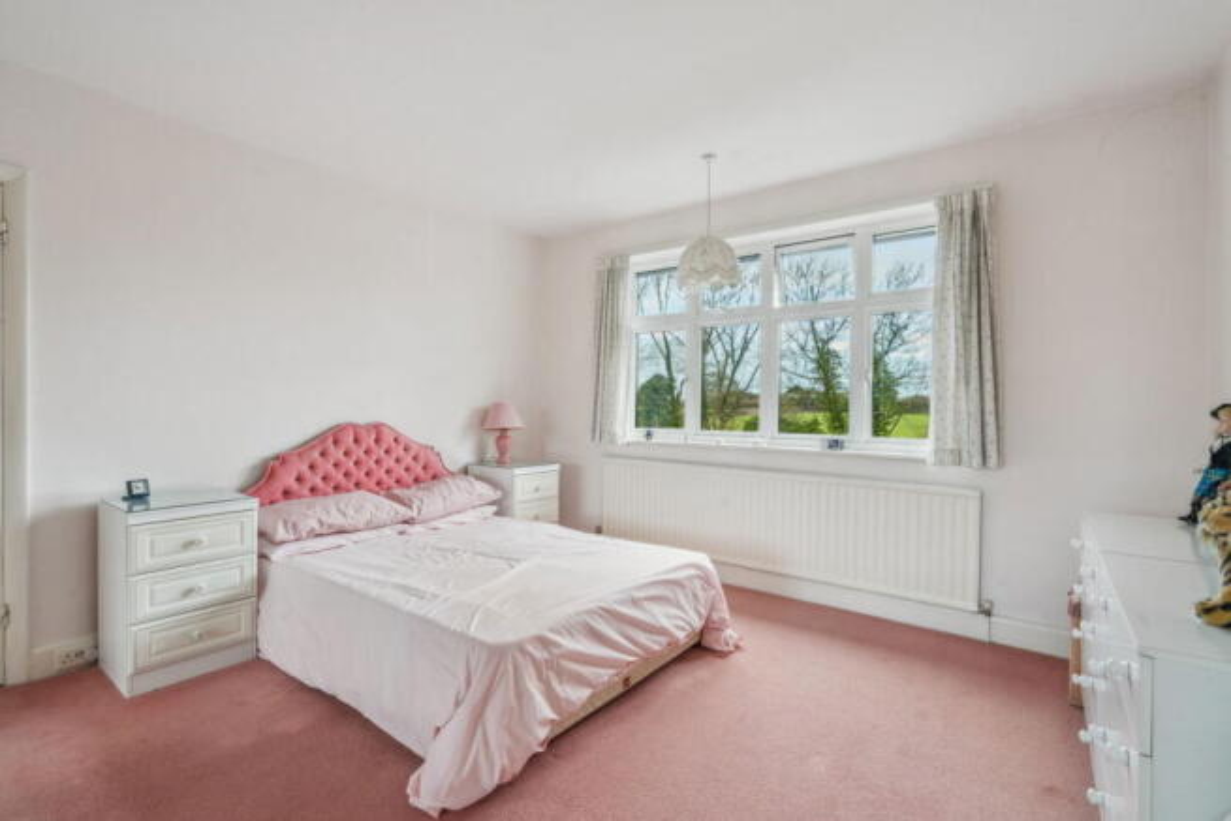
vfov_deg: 73.8
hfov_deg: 96.7
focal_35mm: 16
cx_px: 616
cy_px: 410
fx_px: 547
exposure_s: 1/10
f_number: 13
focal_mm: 16
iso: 640
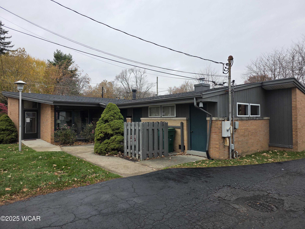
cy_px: 114
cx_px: 152
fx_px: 203
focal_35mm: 23
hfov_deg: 73.9
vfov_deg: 58.9
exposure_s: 1/359
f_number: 1.7
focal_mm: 6.3
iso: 40
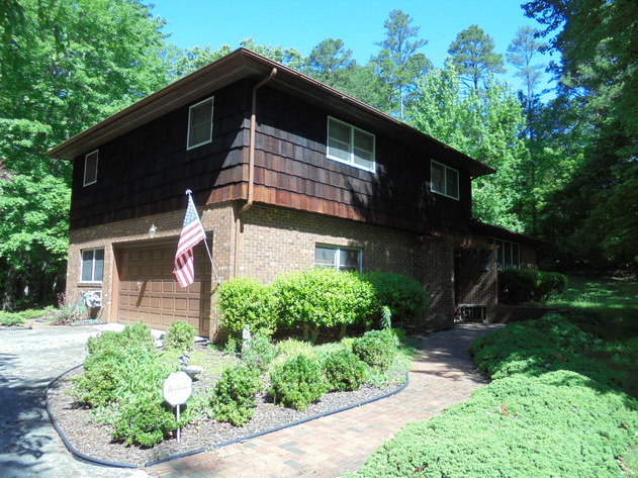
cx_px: 319
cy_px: 239
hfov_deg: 67.3
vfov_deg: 53.0
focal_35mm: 26
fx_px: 479
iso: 100
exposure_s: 1/250
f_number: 3.5
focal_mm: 4.6
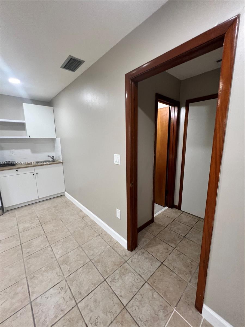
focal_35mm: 13
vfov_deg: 106.2
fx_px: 123
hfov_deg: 89.9
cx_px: 122
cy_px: 164
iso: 160
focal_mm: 1.57
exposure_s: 1/60
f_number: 1.8
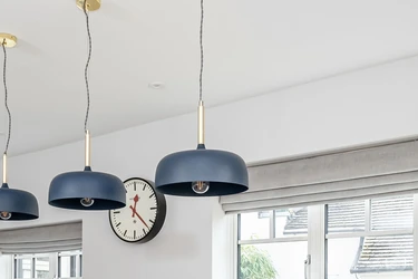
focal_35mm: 48
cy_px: 317
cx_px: 103
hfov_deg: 39.9
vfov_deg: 25.7
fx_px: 557
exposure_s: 1/60
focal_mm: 10
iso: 640
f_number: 8
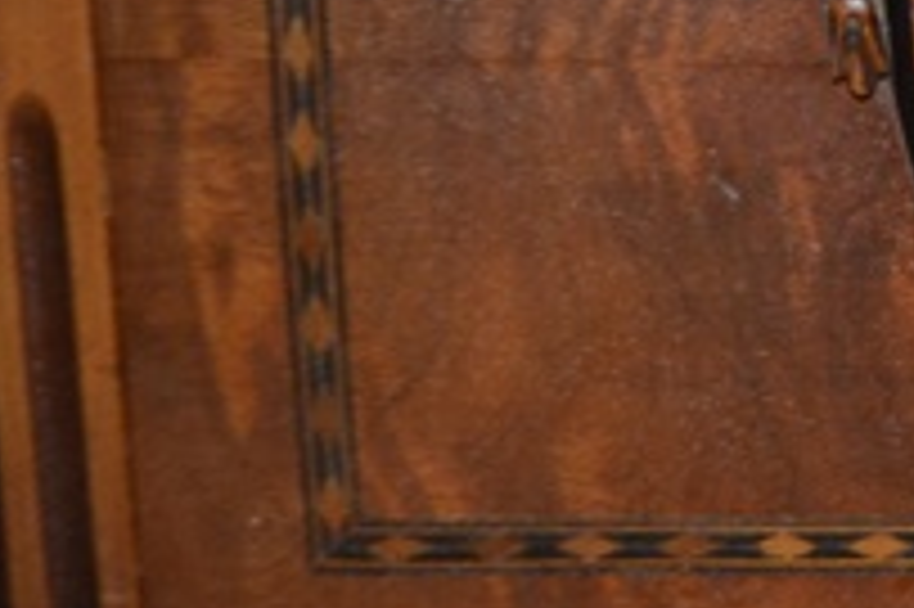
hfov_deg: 14.2
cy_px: 133
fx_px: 3374
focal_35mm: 133
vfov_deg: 10.3
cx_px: 1459
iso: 900
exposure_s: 1/60
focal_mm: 18
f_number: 3.5
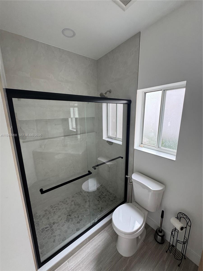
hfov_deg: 85.7
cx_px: 102
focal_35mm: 14
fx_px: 109
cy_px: 136
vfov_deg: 102.1
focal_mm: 2.22
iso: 160
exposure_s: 1/99
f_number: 2.2
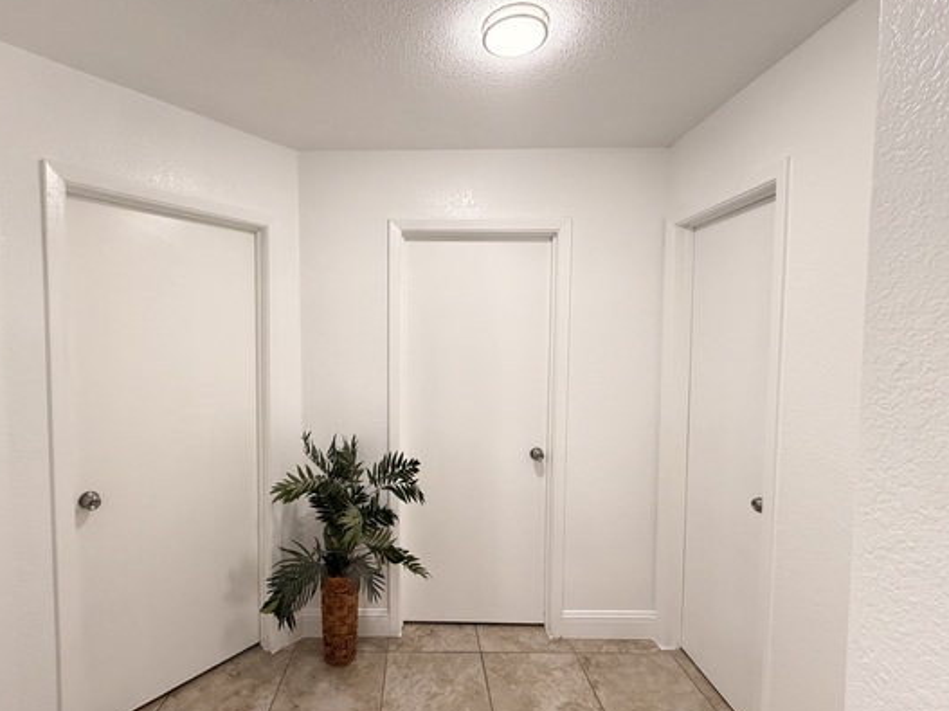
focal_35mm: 17
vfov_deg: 74.7
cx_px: 416
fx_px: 466
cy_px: 362
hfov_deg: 90.6
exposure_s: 1/60
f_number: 2.2
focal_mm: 2.22
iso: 320
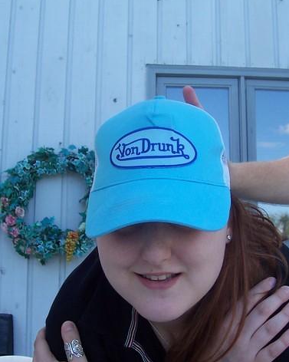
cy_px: 179
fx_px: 524
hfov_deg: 30.8
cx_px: 146
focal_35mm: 49
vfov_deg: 38.1
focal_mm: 5.6
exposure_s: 1/250
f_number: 2.8
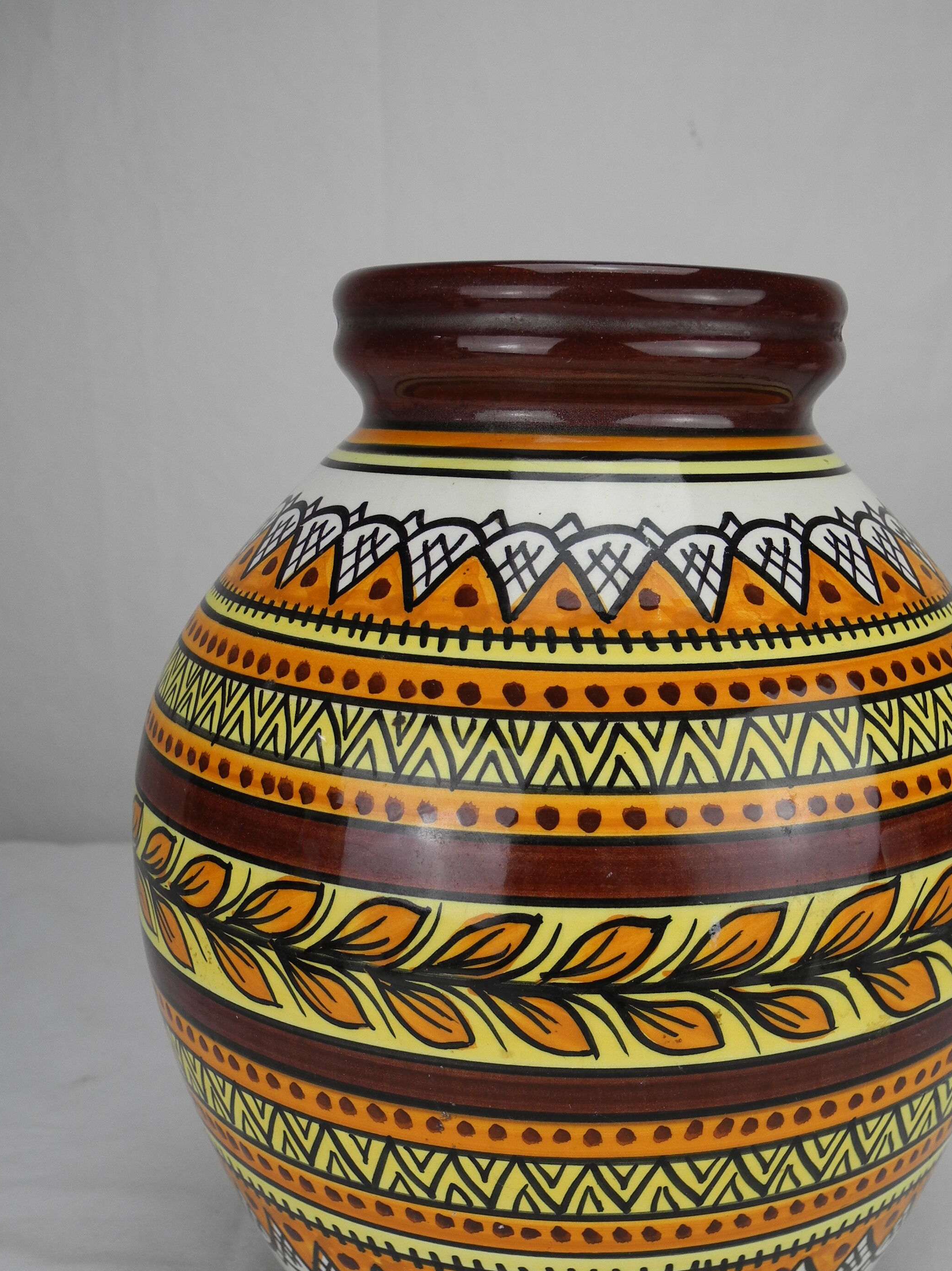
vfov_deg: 49.7
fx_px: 1357
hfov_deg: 38.5
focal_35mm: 37
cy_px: 795
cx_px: 580
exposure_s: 1/187
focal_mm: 6
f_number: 2.8
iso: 100
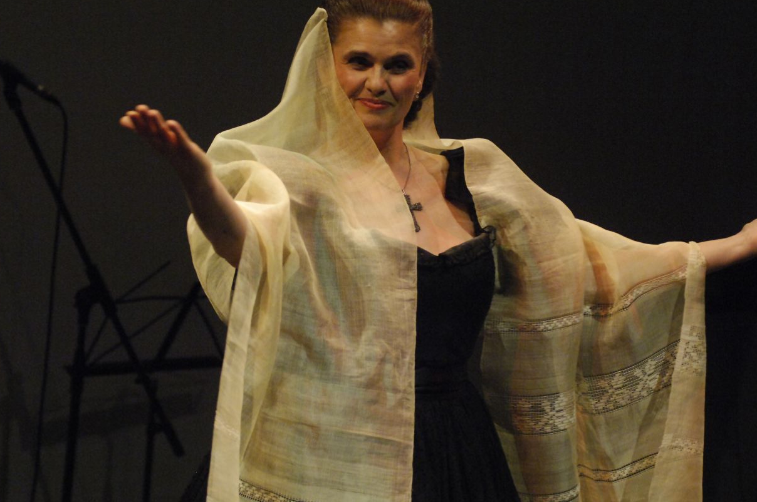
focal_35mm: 149
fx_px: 3129
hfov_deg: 13.8
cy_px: 193
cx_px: 371
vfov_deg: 9.2
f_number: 3.2
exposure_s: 1/125
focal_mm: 80
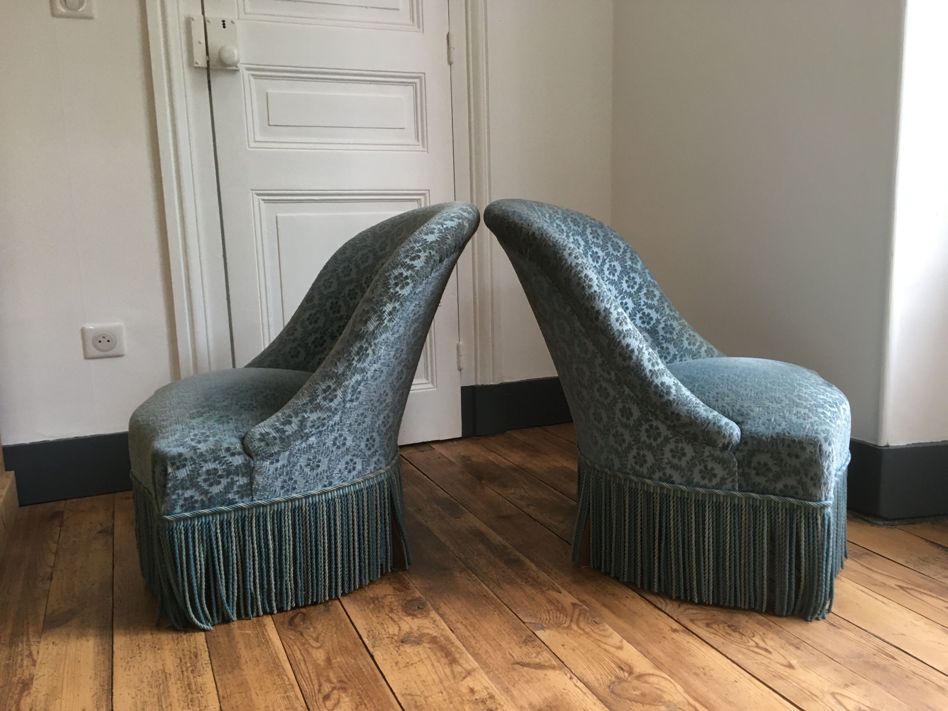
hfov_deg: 61.7
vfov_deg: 48.2
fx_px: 794
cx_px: 474
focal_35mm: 29
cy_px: 356
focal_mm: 4.15
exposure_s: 1/33
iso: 125
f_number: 2.2
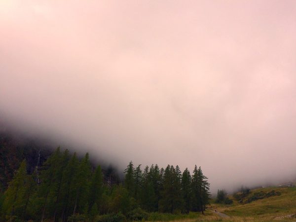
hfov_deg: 61.7
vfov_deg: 48.2
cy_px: 111
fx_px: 248
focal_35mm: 29
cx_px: 148
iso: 32
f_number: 2.2
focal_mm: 4.15
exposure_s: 1/3425
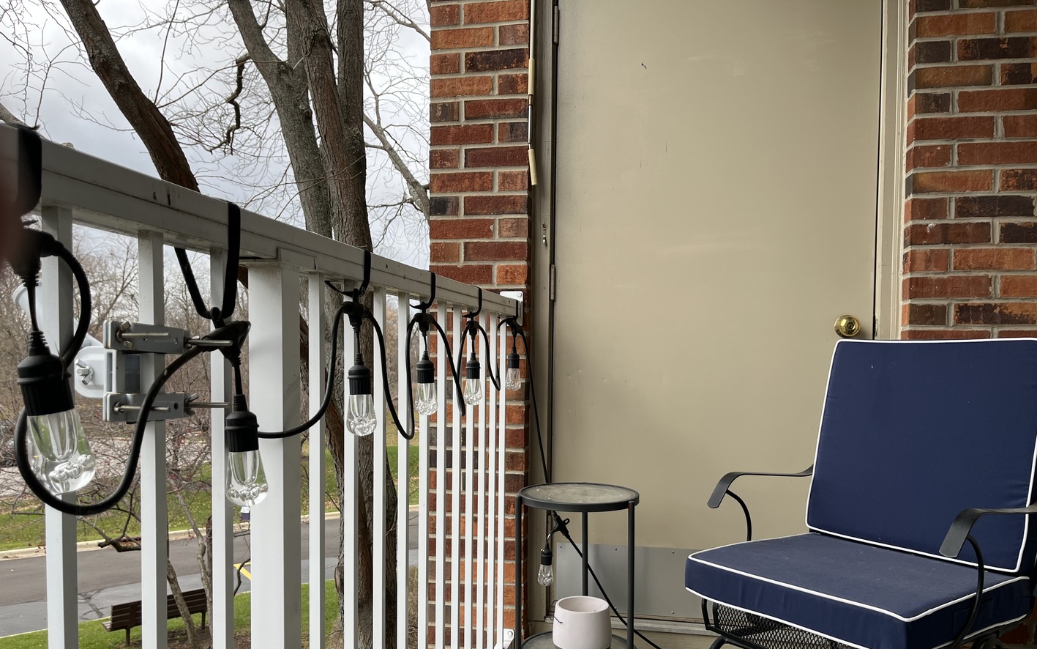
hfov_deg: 66.5
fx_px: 791
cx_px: 517
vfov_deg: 44.3
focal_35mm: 28
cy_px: 390
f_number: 1.6
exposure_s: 1/138
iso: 32
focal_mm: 5.1
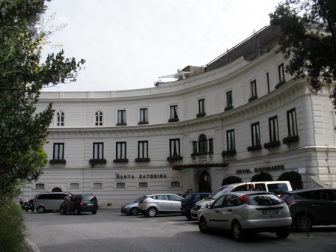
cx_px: 168
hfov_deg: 50.1
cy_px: 126
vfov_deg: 38.7
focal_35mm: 37
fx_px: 359
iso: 64
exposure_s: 1/125
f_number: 10
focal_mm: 6.6
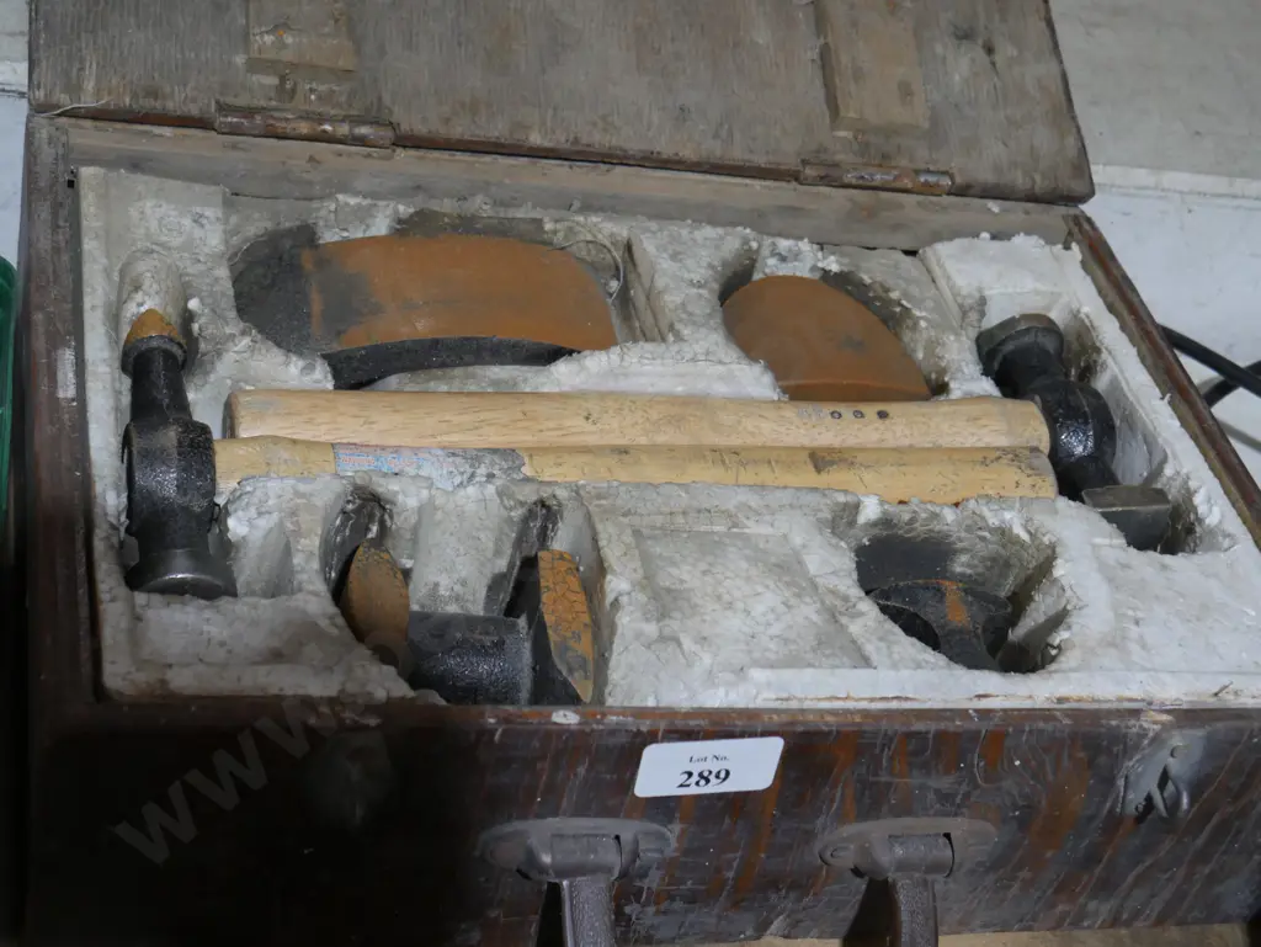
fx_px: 2114
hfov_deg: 33.2
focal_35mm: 58
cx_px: 630
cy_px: 474
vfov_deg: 25.3
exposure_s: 1/60
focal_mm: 29
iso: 1000
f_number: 5.4
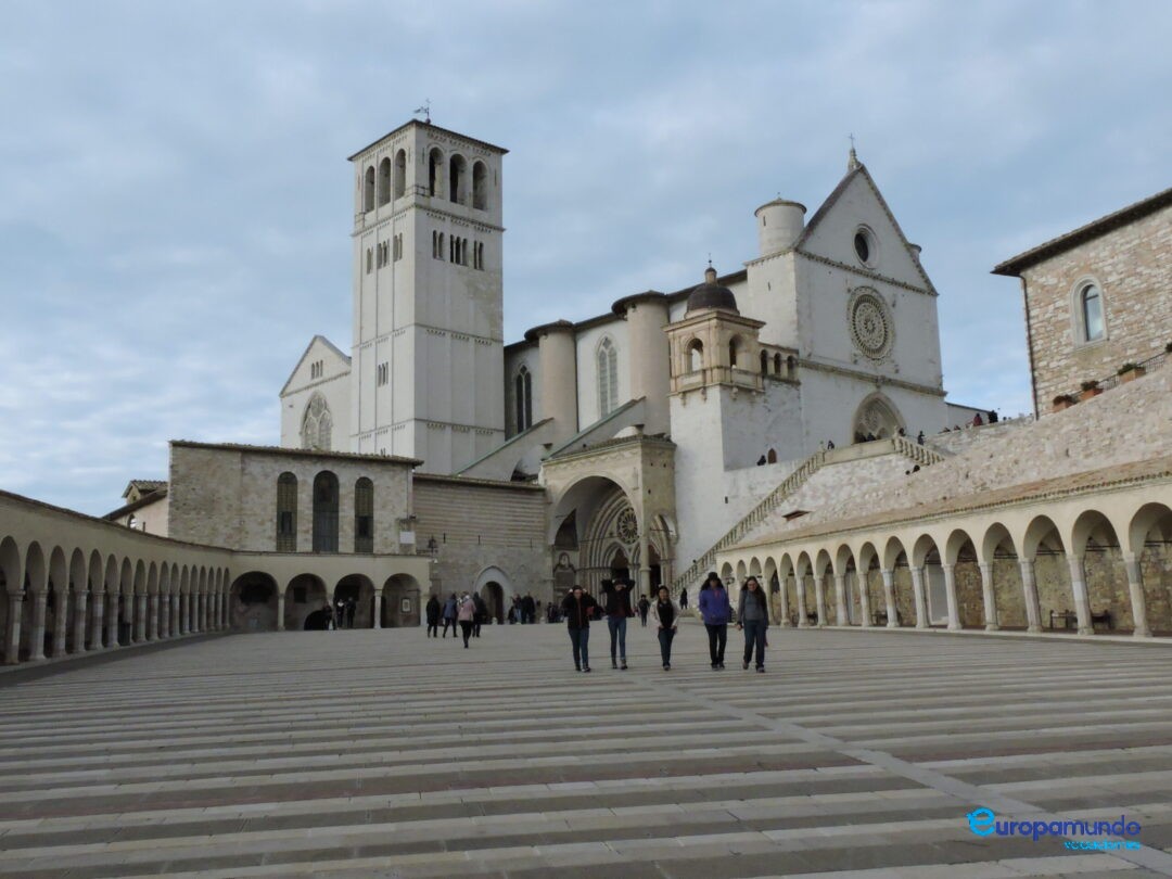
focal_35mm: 35
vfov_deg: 40.7
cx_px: 586
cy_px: 440
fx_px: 1185
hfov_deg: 52.6
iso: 800
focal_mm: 6.3
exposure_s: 1/800
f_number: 7.6
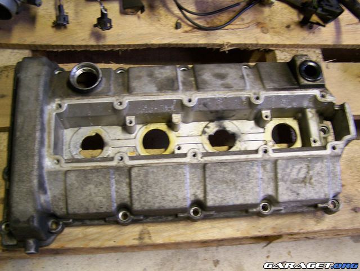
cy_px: 136
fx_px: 395
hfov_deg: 48.9
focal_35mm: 38
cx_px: 180
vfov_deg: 37.8
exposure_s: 1/10
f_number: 2.8
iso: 160
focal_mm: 6.3
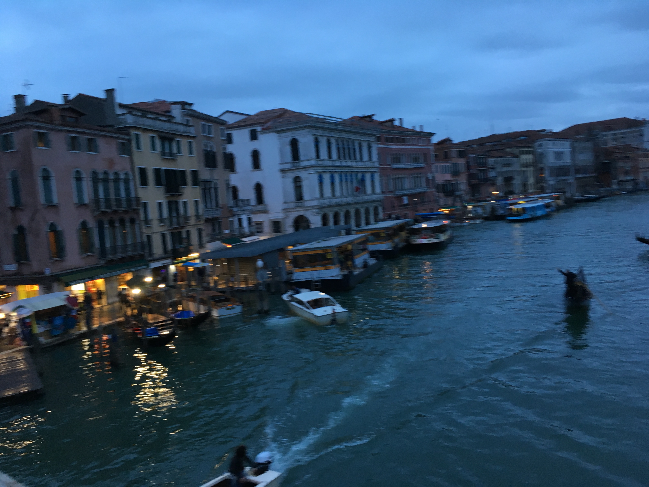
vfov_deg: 48.2
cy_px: 244
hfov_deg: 61.7
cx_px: 324
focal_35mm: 29
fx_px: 544
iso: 80
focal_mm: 4.15
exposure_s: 1/33
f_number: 2.2
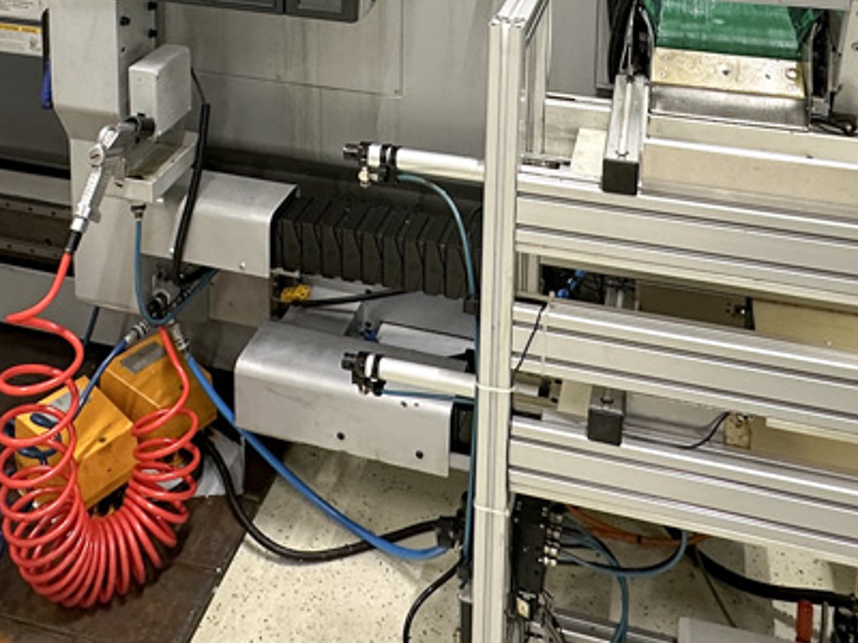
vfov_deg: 32.5
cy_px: -156
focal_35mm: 35
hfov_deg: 50.1
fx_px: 868
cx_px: 195
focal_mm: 2.22
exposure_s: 1/50
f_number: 2.2
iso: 160
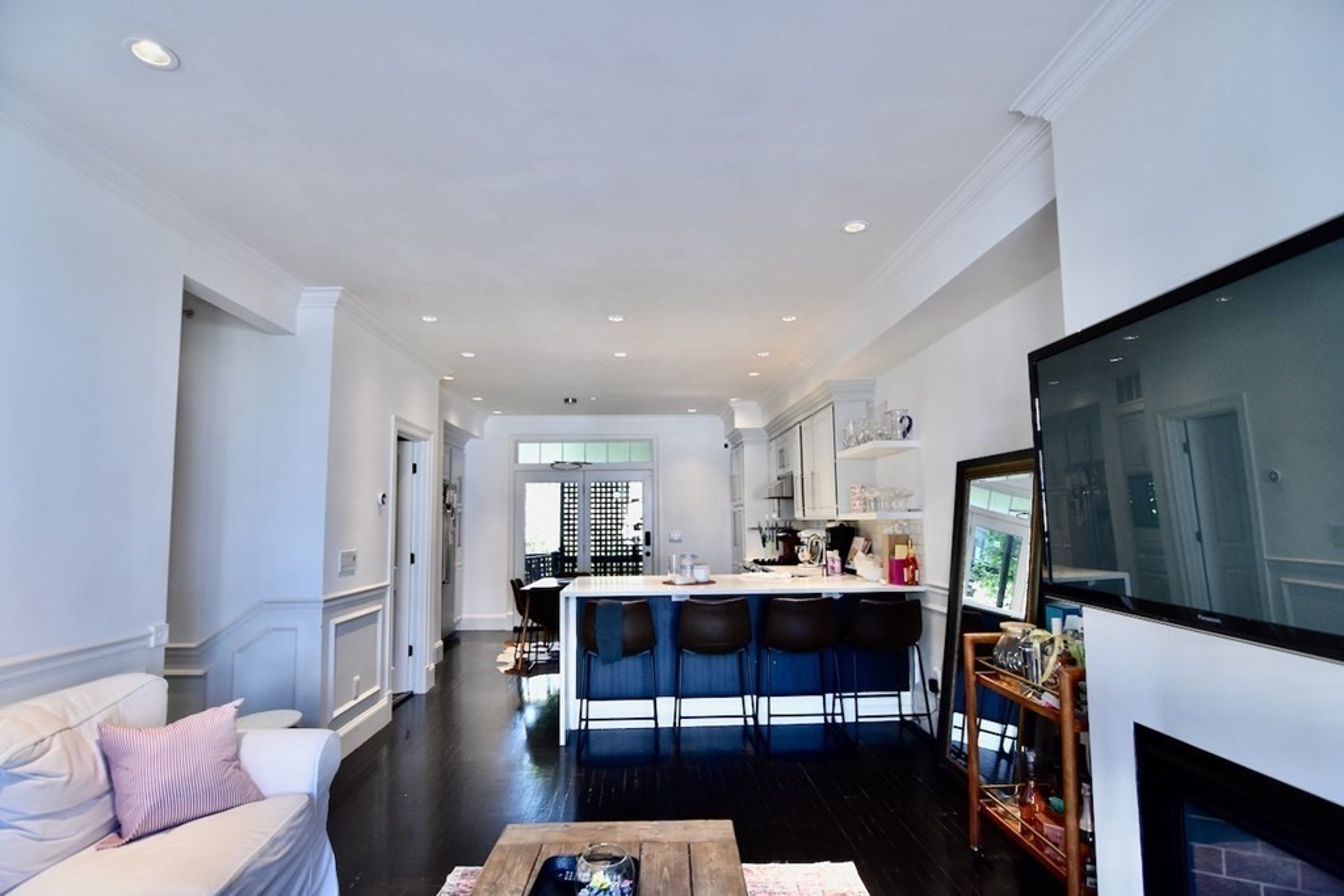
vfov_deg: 72.1
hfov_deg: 95.0
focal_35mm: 16
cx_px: 672
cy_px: 448
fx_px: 616
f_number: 4.5
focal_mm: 11
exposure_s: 1/80
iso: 800
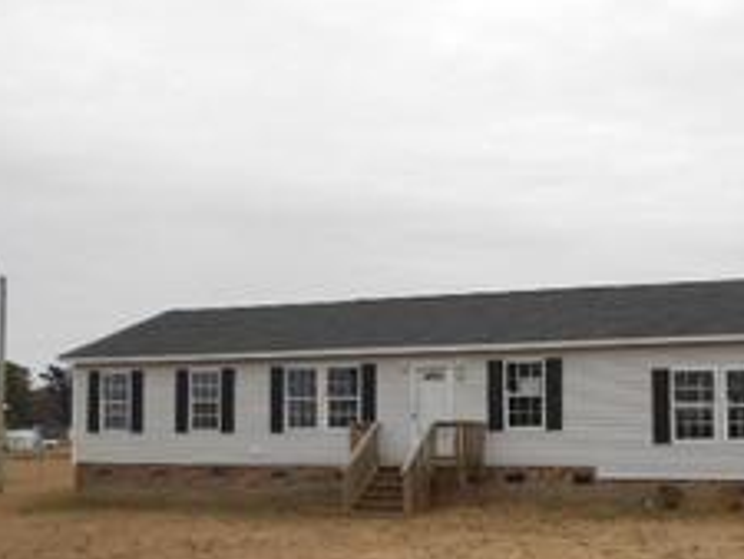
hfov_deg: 46.0
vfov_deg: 35.2
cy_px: 420
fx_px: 860
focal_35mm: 40
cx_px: 499
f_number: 3.5
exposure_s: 1/250
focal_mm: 4.6
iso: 80
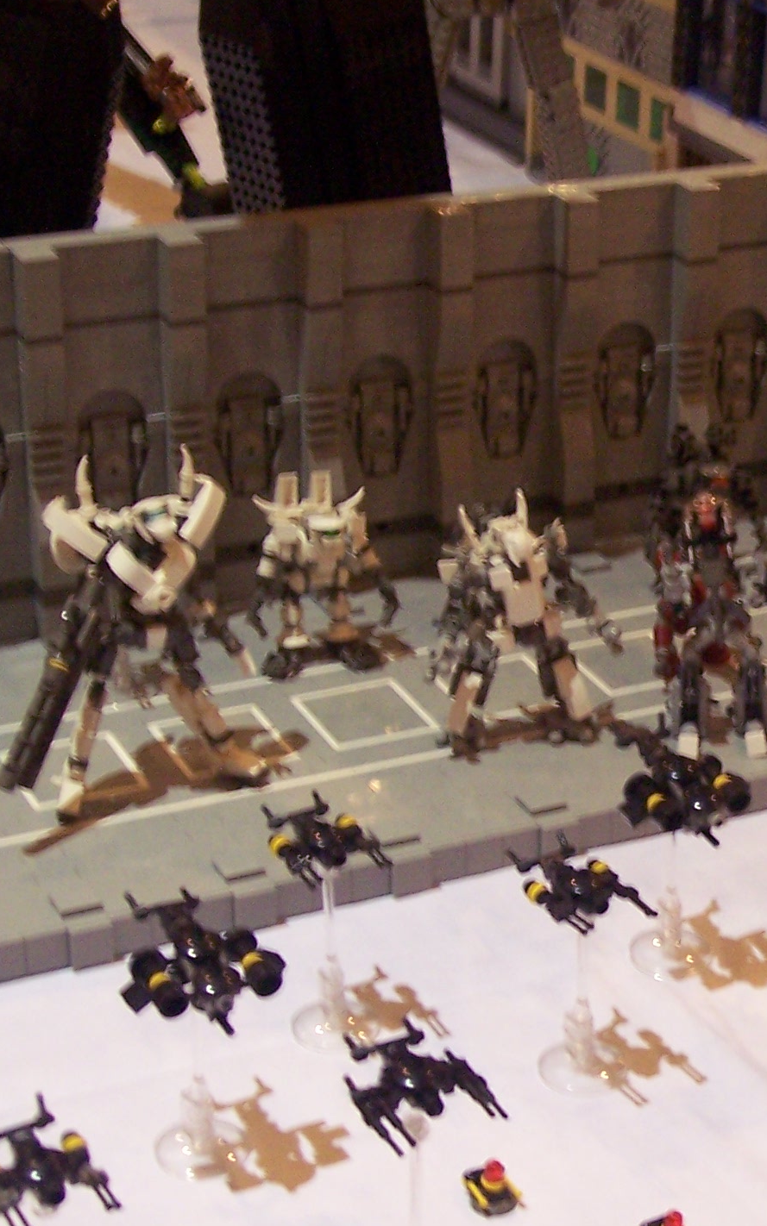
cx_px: 802
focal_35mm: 83
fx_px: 2775
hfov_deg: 15.4
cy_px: 609
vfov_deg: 24.9
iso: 200
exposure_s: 1/8
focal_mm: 8
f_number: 3.4
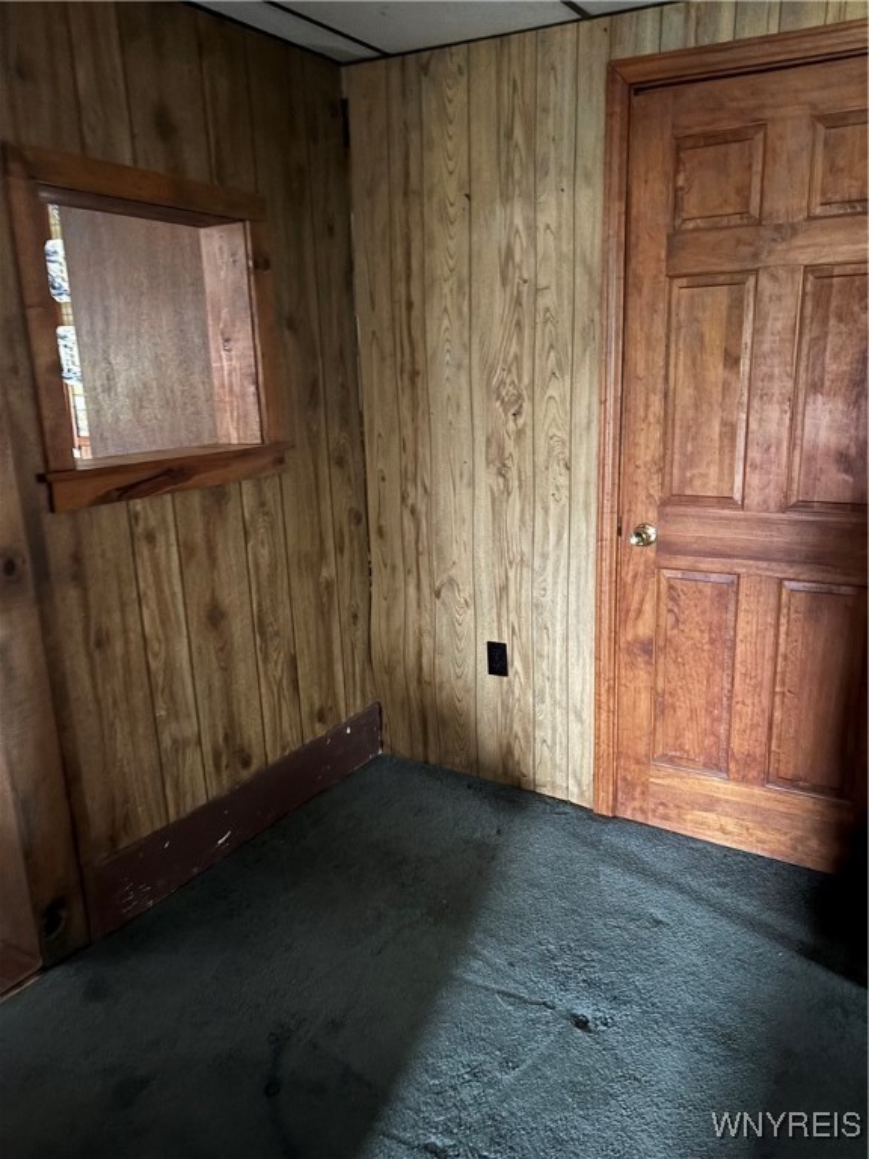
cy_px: 580
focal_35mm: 26
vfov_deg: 67.3
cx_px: 434
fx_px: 870
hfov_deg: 53.1
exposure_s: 1/15
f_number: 1.6
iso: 800
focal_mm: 5.96
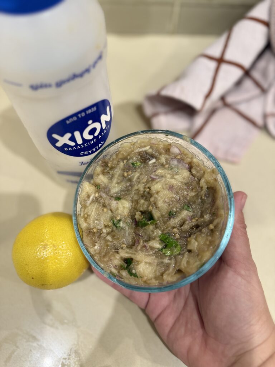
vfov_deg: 71.6
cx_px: 138
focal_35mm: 24
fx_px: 254
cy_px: 184
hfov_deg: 56.8
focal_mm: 6.76
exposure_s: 1/50
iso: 160
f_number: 1.78
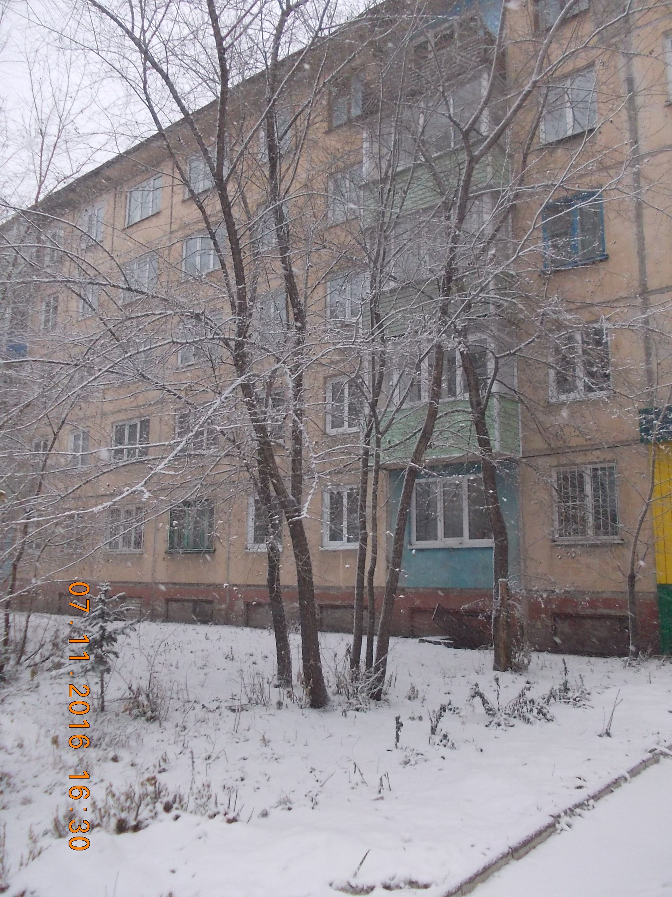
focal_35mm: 28
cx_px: 336
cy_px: 448
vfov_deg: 63.4
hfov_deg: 49.7
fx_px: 725
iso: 200
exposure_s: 1/250
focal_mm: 4
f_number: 2.7
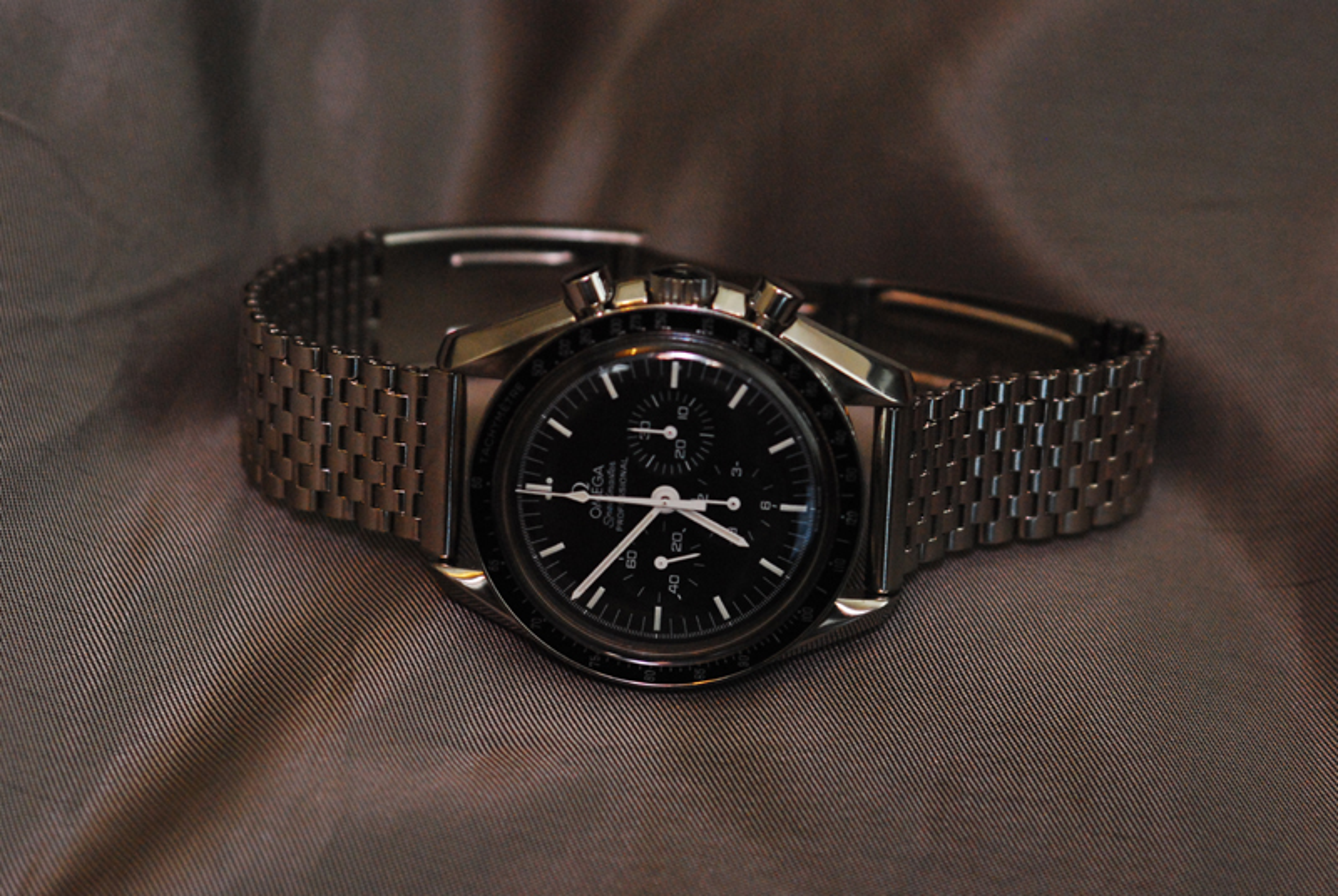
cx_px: 669
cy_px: 448
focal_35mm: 98
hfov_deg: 20.9
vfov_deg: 14.1
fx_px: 3629
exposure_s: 1/60
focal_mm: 65
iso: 1600
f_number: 5.6
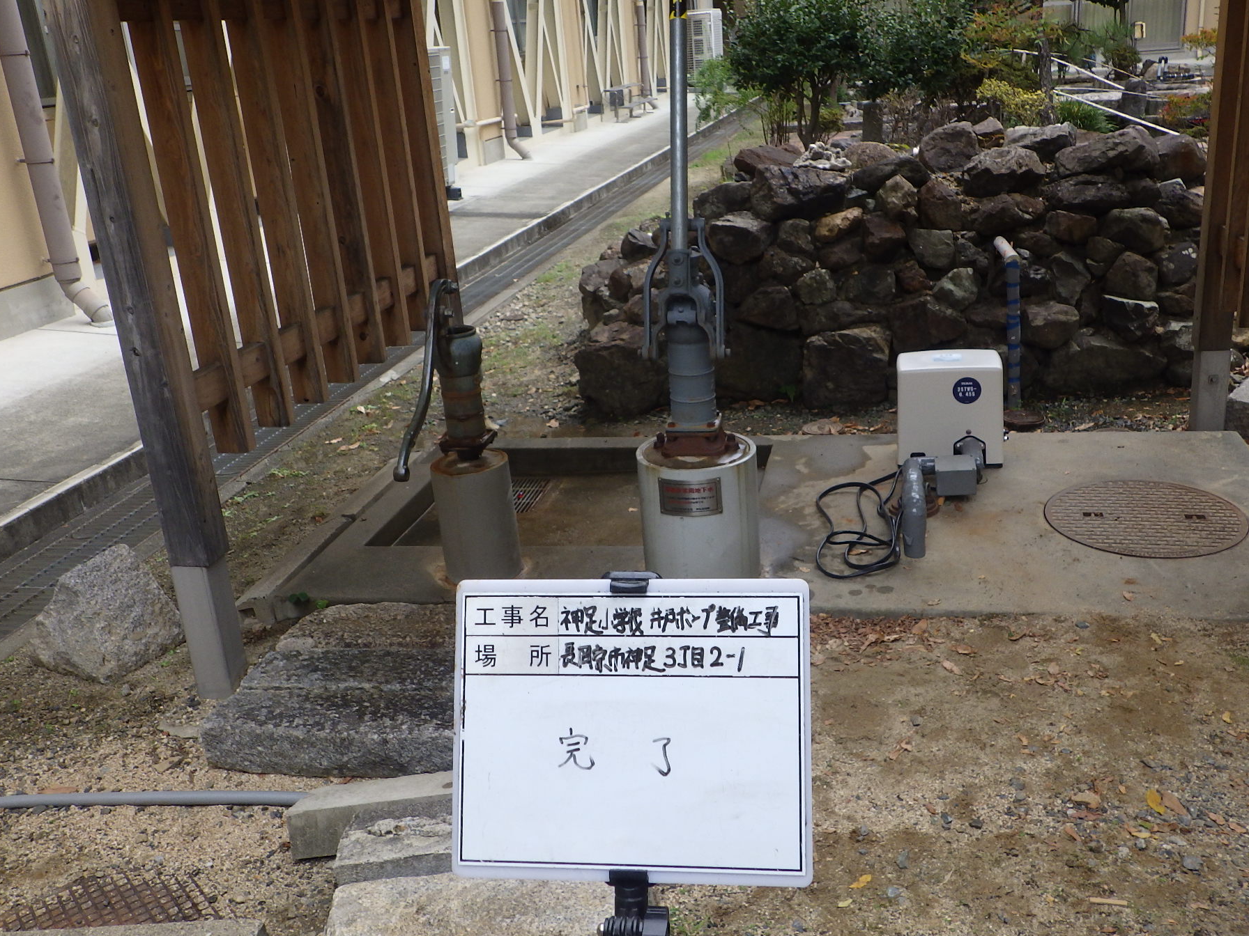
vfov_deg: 44.2
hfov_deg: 56.7
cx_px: 683
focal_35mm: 32
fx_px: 1155
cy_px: 468
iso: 125
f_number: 4.2
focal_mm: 5
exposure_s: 1/200
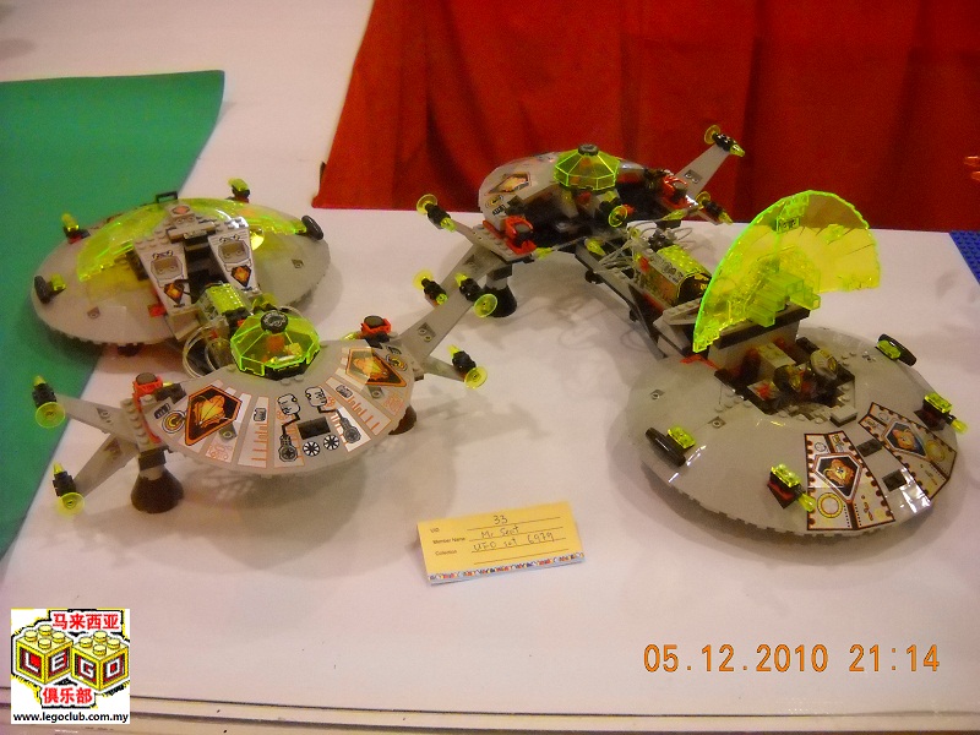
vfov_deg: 35.1
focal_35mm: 41
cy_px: 368
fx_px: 1161
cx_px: 490
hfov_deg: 45.8
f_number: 3.1
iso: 800
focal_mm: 6.72
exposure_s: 1/105
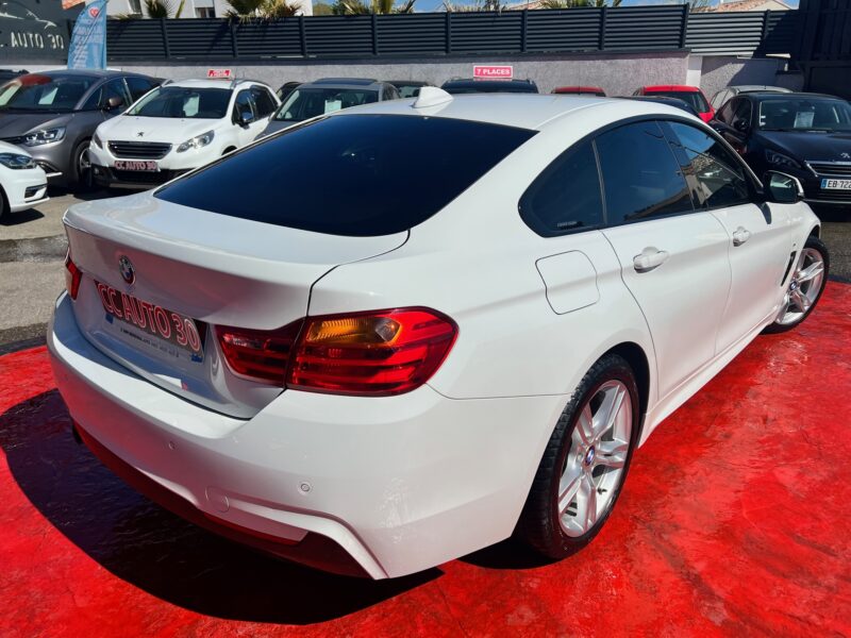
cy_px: 319
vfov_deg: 53.1
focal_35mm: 26
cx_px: 426
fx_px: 639
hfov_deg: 67.3
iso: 50
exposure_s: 1/12658
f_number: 1.5
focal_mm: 5.7
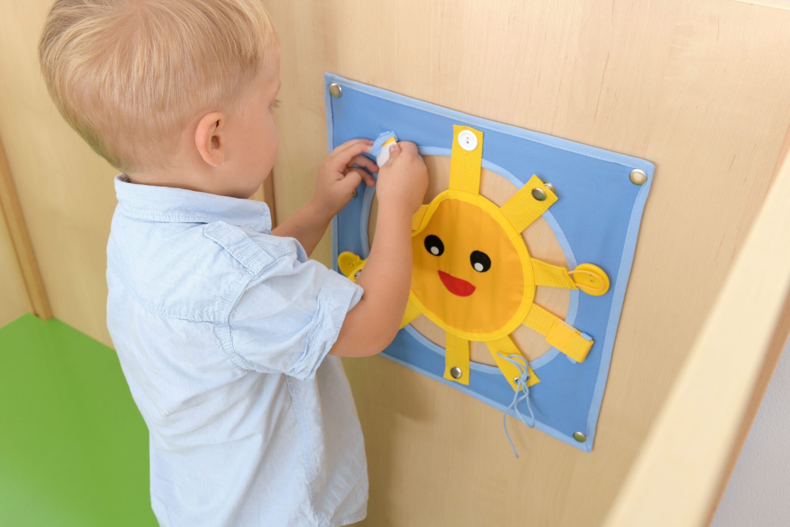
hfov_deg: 54.4
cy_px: 264
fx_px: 768
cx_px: 395
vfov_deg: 37.9
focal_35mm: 35
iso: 64
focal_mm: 35
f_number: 8
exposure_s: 1/80
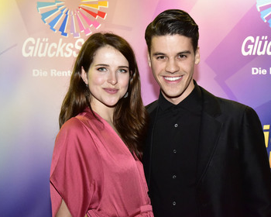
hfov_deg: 32.5
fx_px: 465
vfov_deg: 26.2
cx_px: 141
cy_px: 103
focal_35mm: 58
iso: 8000
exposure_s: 1/160
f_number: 7.1
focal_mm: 48
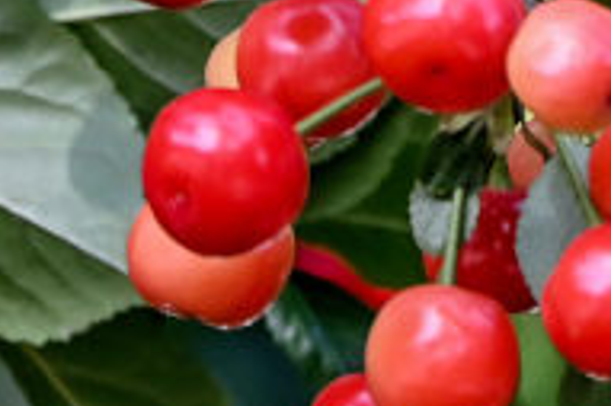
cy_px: -748
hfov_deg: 1.6
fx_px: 22350
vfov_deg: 1.0
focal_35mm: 1318
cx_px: 688
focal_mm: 140
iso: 640
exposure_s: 1/250
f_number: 6.3
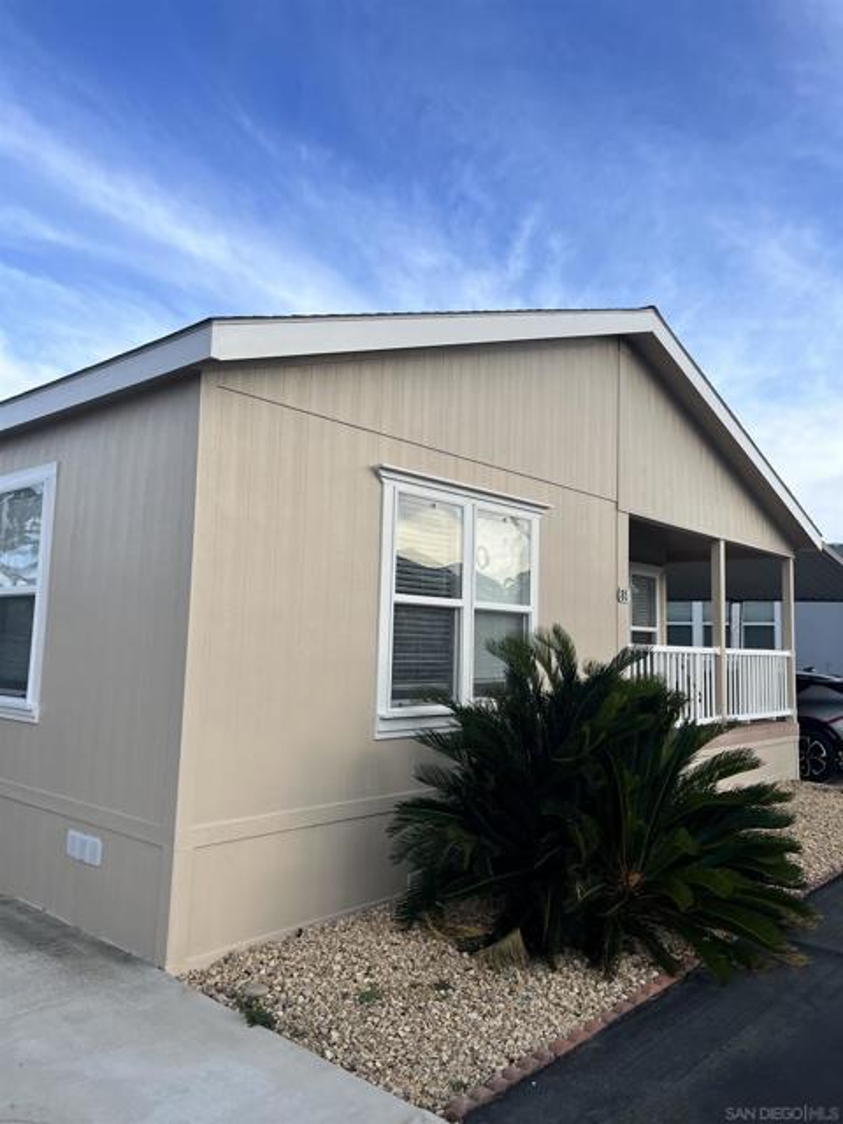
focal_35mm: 26
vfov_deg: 67.3
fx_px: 844
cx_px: 422
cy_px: 562
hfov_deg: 53.1
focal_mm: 5.1
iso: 50
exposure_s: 1/1721
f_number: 1.6
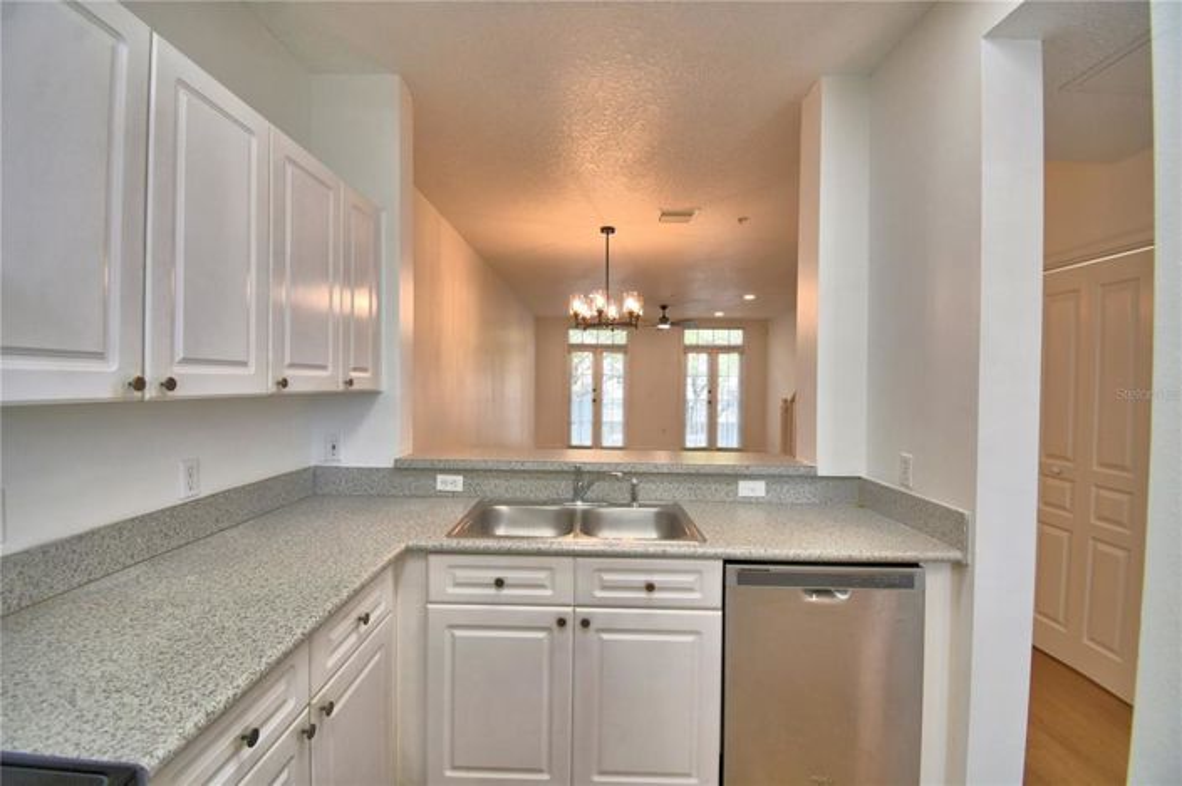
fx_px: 492
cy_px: 393
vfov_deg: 77.2
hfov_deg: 100.4
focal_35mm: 15
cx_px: 591
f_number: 4.5
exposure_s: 1/125
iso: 250
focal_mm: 10
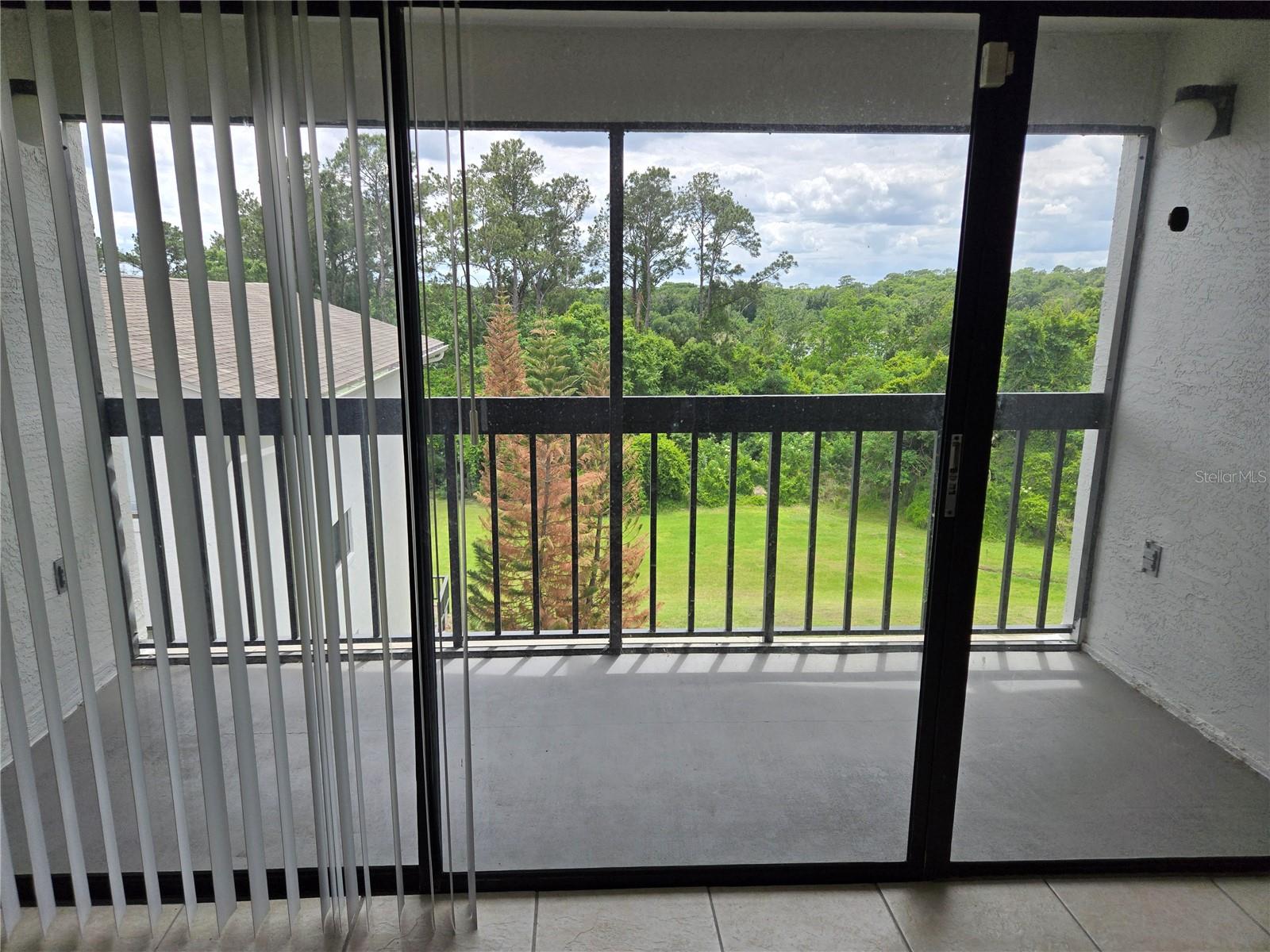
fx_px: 844
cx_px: 635
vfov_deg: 58.9
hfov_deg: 73.9
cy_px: 476
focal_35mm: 23
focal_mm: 5.4
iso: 25
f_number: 1.8
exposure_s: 1/1108
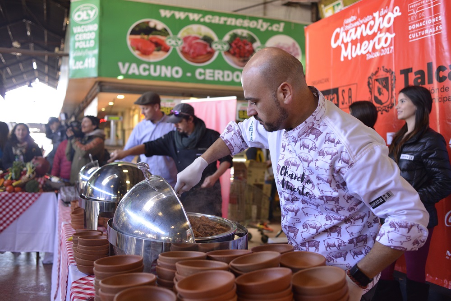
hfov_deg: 54.4
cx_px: 226
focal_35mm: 35
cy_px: 150
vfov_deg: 37.9
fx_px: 439
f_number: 3.5
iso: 2000
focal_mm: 35
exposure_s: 1/100
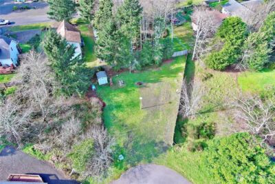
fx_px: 222
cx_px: 138
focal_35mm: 29
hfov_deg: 63.6
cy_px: 92
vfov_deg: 45.0
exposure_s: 1/178
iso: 100
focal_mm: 10.57
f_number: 2.8
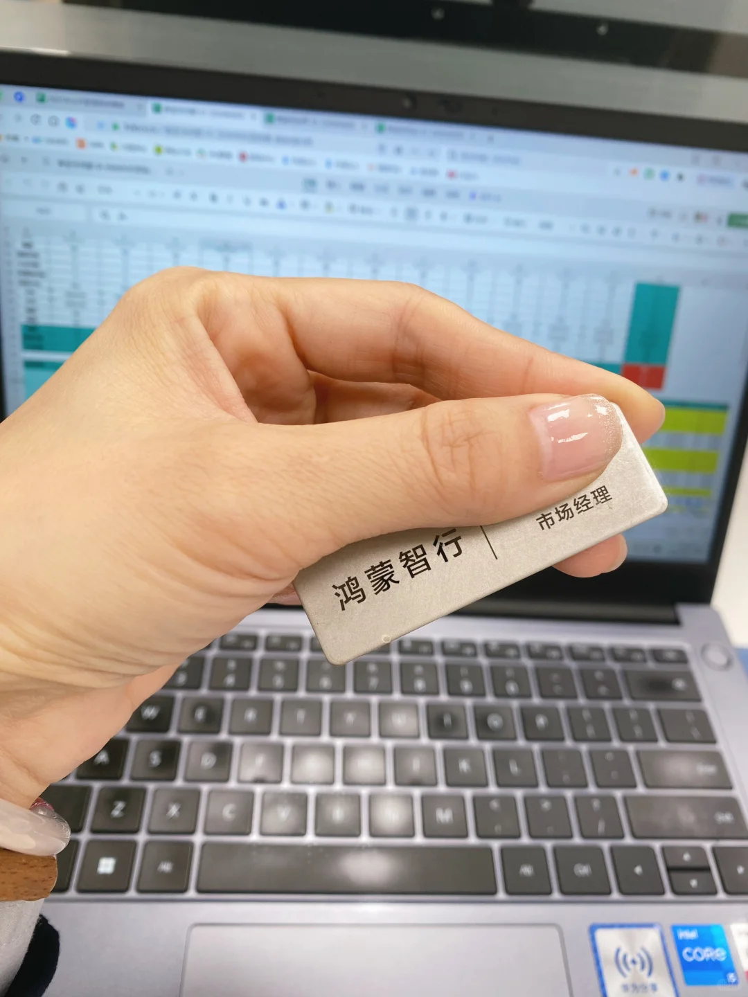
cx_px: 374
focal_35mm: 25
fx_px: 720
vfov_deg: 69.4
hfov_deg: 54.9
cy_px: 498
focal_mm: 4.25
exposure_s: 1/100
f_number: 1.8
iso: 80
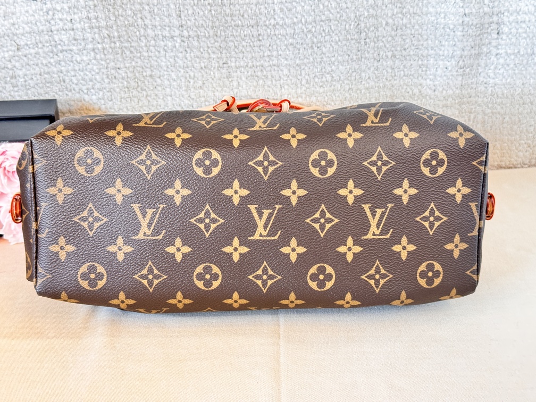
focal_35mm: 48
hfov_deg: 39.7
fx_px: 743
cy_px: 201
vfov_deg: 30.3
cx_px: 268
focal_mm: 6.76
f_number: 1.78
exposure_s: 1/50
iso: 160
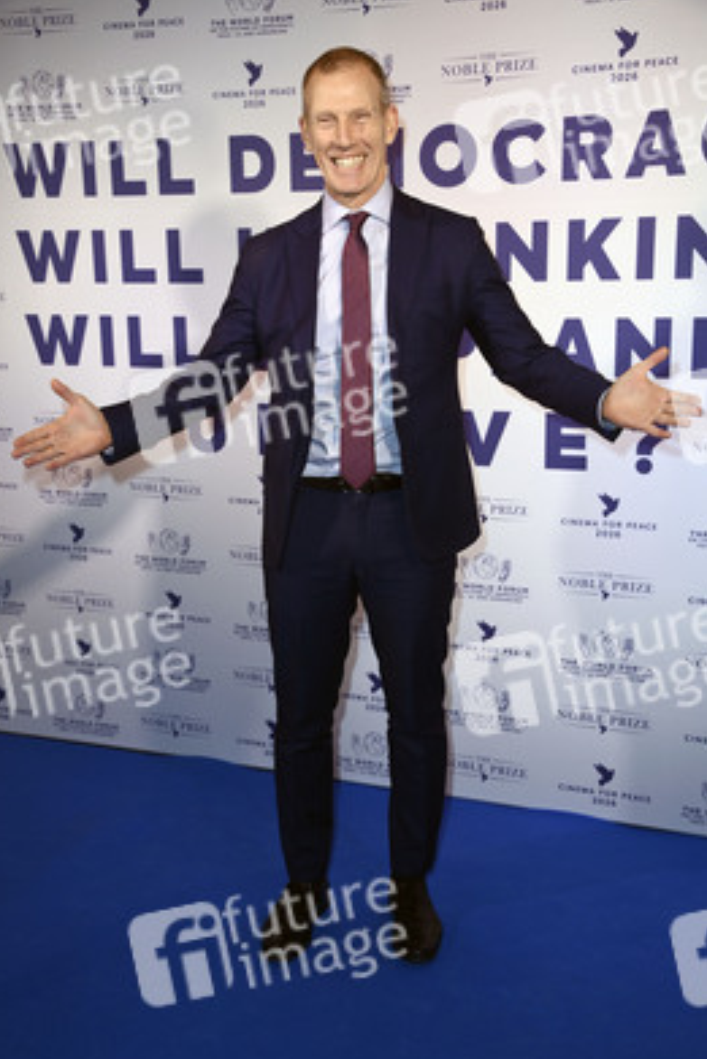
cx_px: 348
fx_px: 1354
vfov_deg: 42.7
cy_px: 536
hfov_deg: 29.3
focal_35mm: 46
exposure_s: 1/250
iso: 640
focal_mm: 45
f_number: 6.3
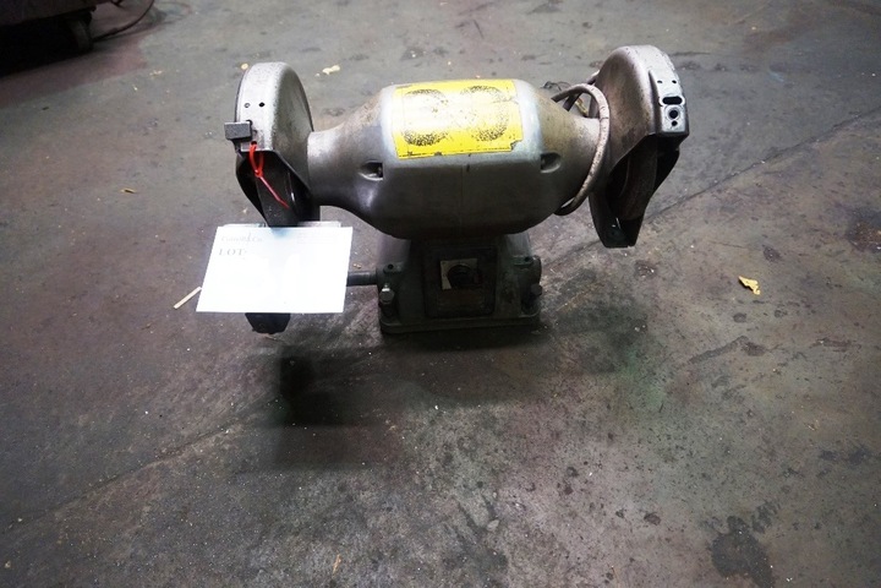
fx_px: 587
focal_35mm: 24
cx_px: 440
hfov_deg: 73.7
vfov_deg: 53.1
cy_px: 294
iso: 2000
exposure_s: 1/160
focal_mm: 16
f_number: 3.5
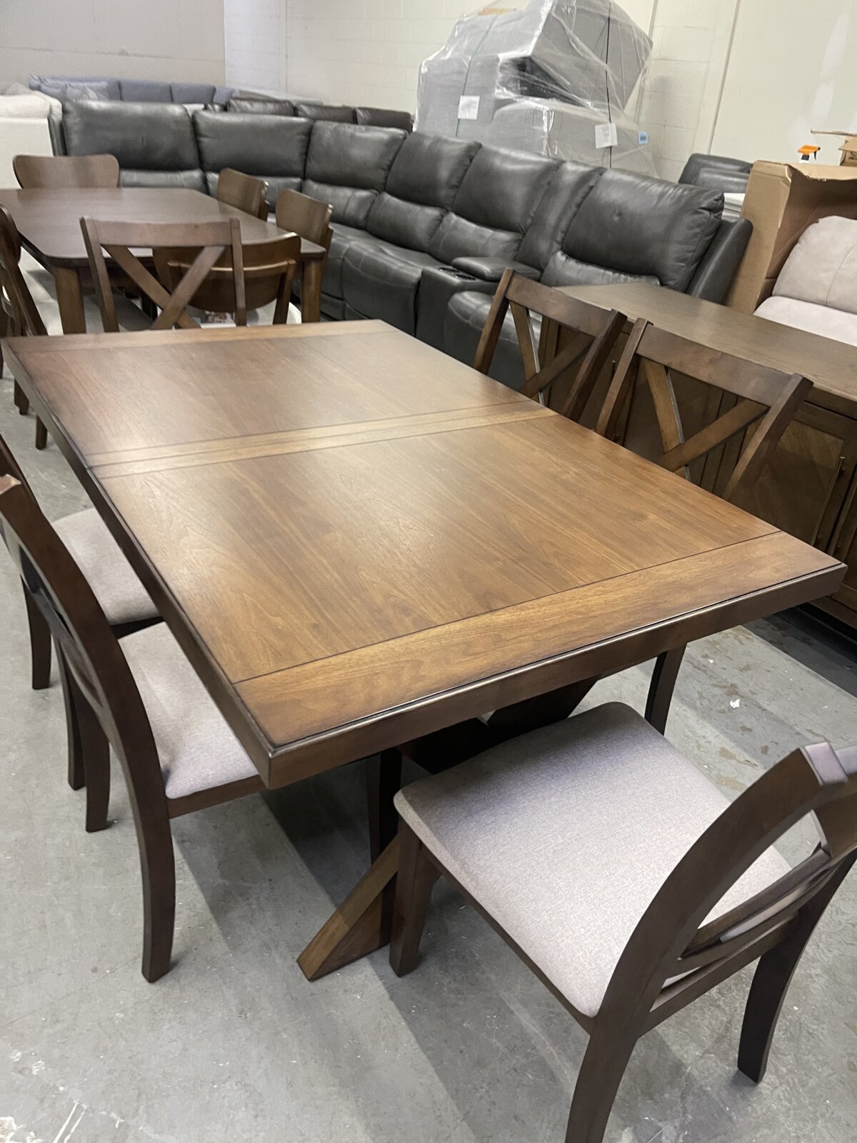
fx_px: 825
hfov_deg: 54.9
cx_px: 428
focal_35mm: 25
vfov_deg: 69.4
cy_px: 572
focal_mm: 5.1
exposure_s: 1/60
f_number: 1.6
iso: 320
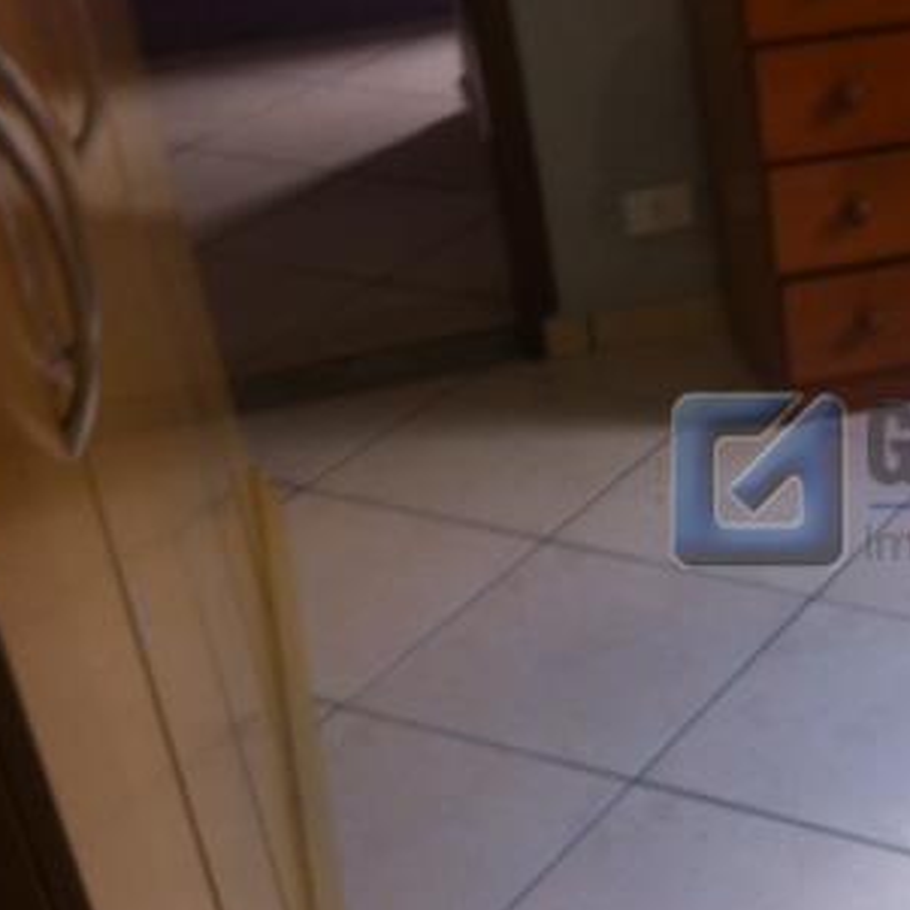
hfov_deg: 22.1
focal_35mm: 74
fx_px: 2201
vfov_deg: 23.4
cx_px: 998
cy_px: 499
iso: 80
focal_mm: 3.85
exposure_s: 1/17
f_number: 2.8
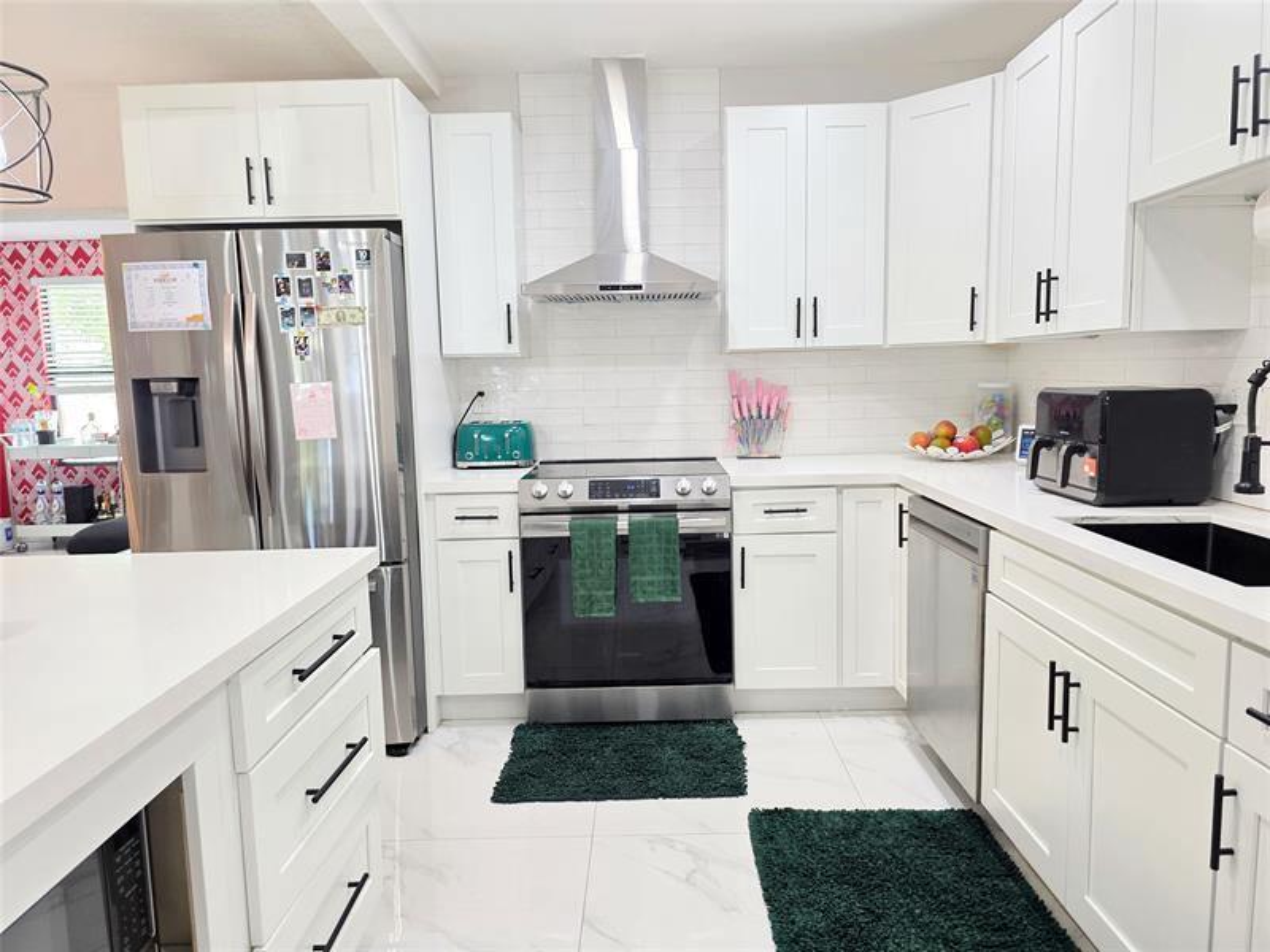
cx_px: 635
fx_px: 844
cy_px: 476
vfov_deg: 58.9
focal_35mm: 23
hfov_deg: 73.9
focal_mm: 6.3
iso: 250
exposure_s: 1/120
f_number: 1.7
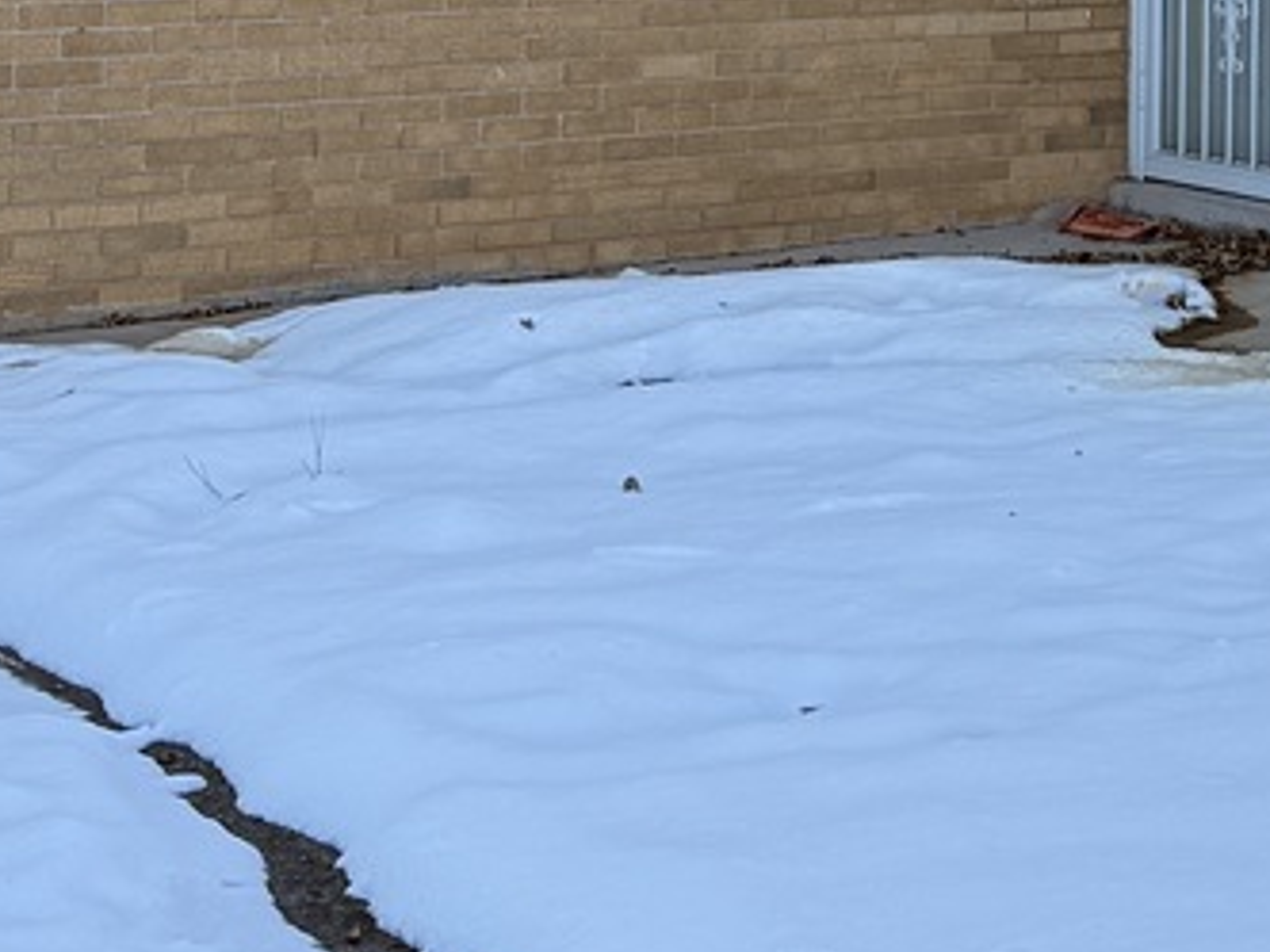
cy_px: -539
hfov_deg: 18.1
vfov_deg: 13.3
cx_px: 1450
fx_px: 3816
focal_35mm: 104
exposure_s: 1/920
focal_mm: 6.76
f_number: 1.78
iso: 100
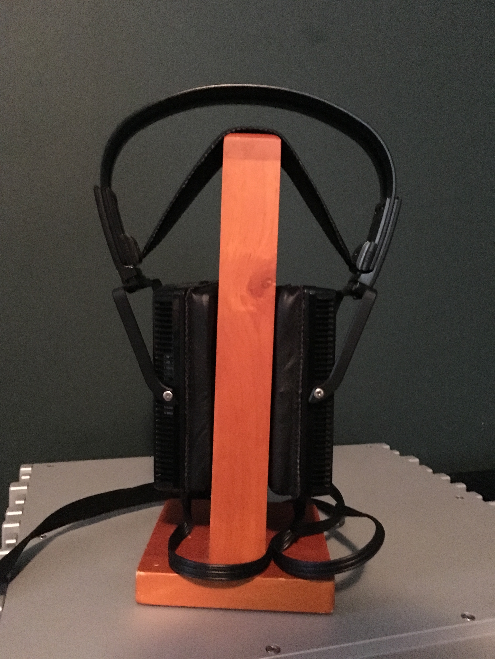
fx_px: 553
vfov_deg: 61.7
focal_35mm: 29
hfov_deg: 48.2
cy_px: 330
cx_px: 248
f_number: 2.2
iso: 1250
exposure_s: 1/15
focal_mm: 4.15
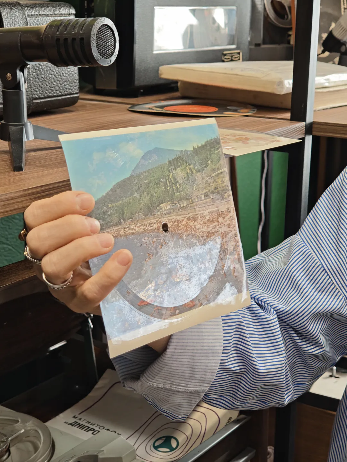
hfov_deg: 24.4
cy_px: 231
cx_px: 174
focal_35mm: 60
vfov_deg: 32.2
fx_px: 802
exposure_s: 1/50
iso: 320
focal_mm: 9
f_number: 2
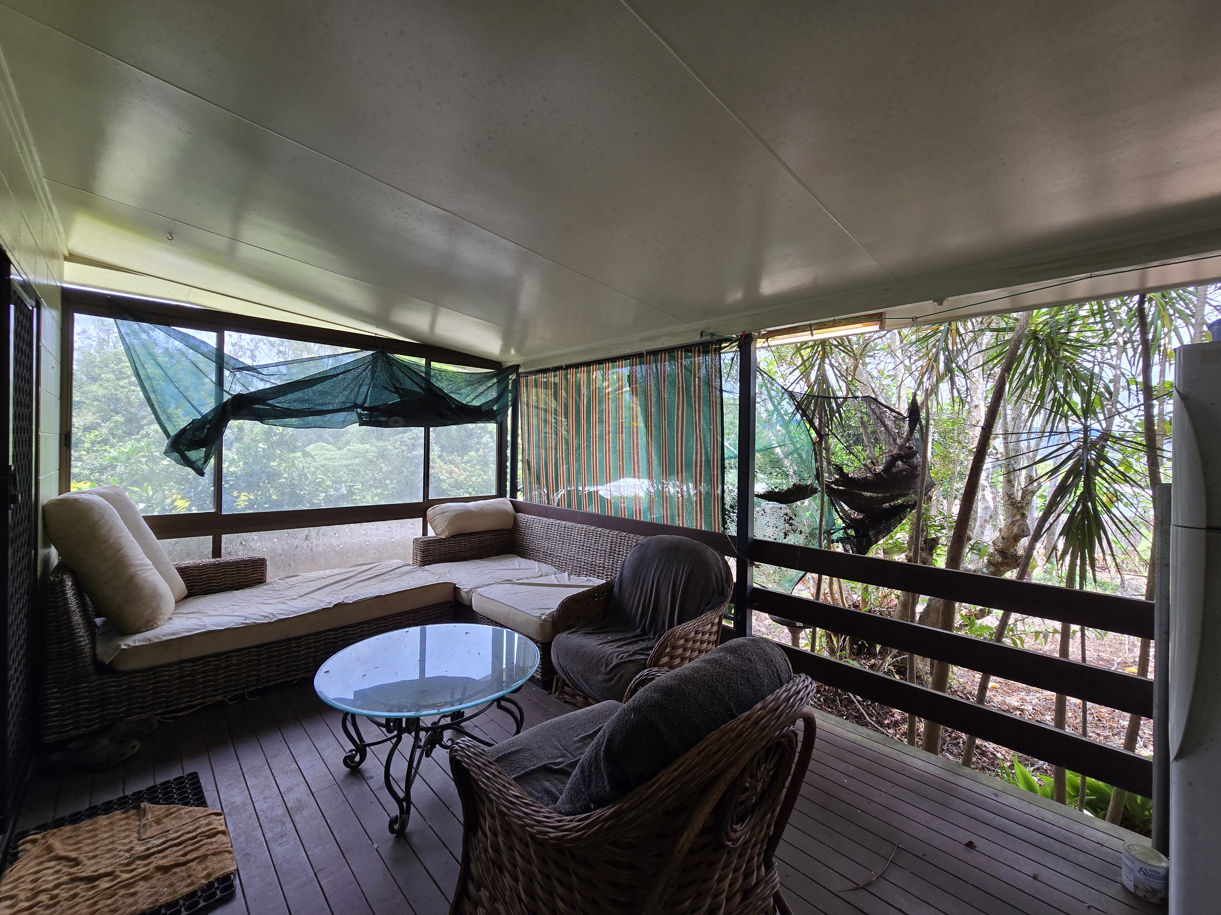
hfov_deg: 106.2
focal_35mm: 13
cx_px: 610
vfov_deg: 89.9
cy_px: 458
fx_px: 459
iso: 50
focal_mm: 2.2
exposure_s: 1/153
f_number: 2.2
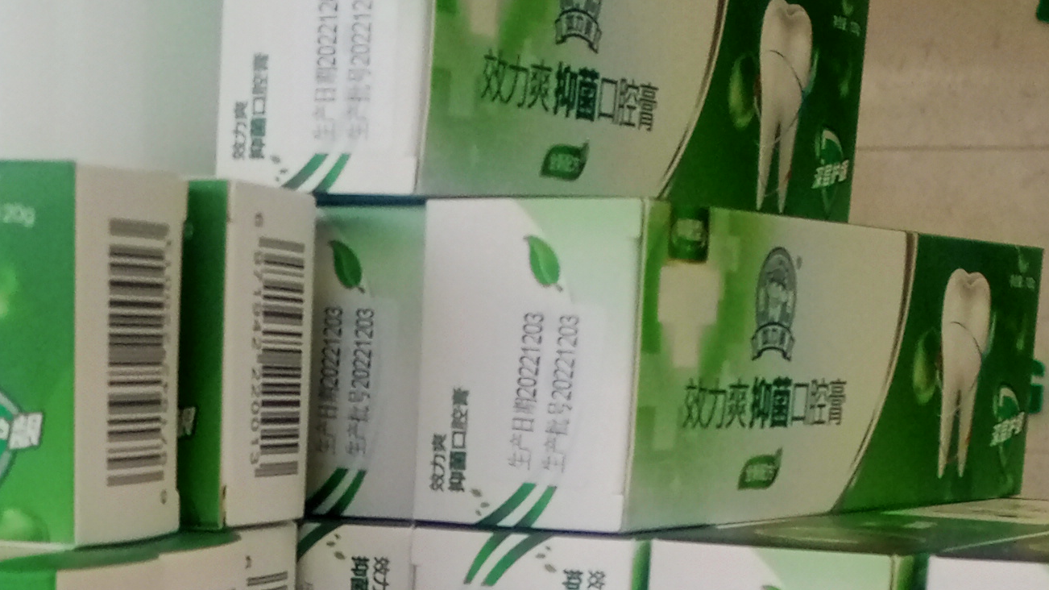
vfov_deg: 11.7
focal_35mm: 96
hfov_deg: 22.0
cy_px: 1044
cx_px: 230
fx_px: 2670
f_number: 1.8
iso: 204
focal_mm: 4.05
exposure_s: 1/33.3
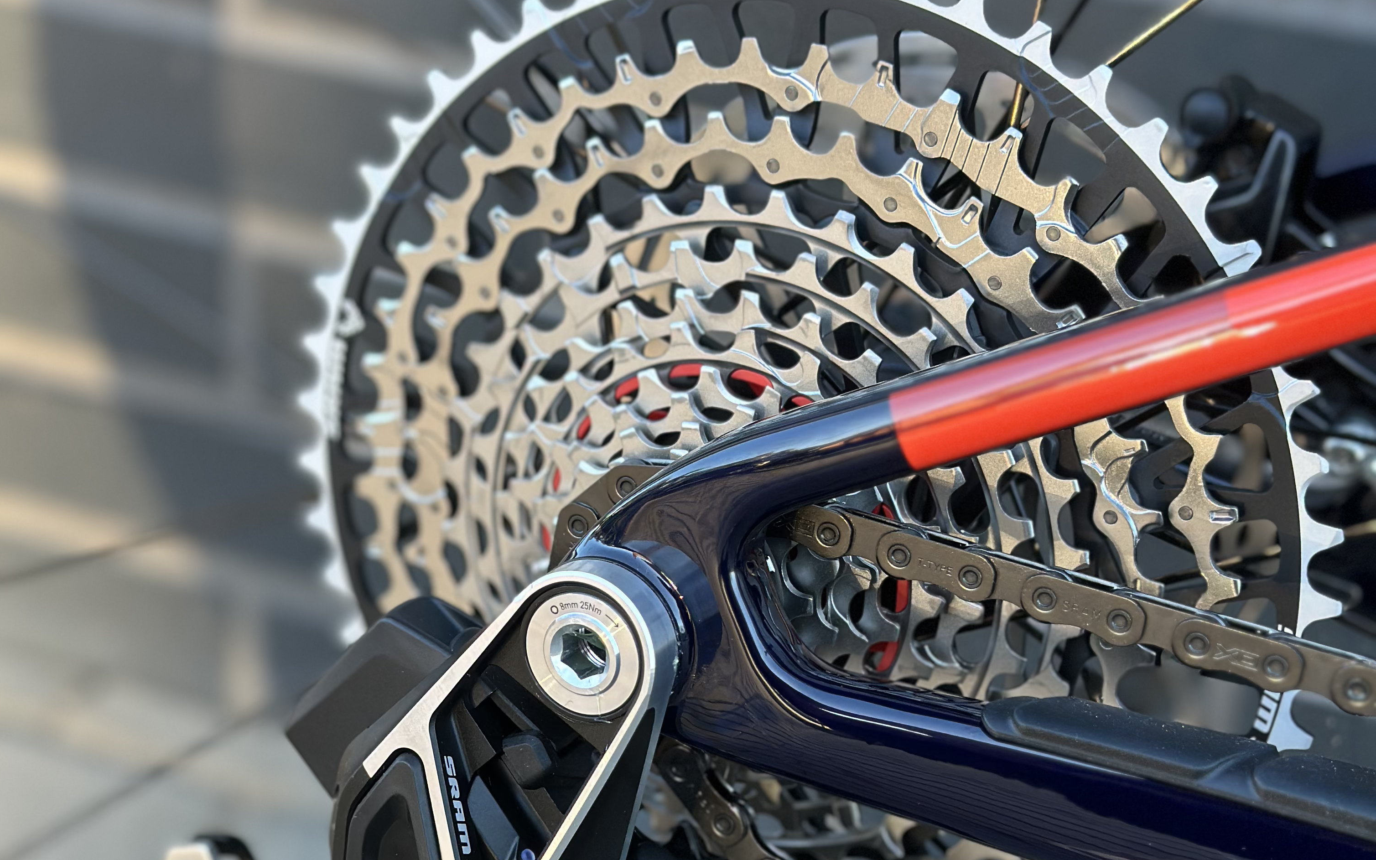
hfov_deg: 30.2
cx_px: 687
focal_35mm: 68
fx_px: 2550
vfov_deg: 19.0
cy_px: 668
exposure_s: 1/165
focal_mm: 6.86
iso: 125
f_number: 1.78
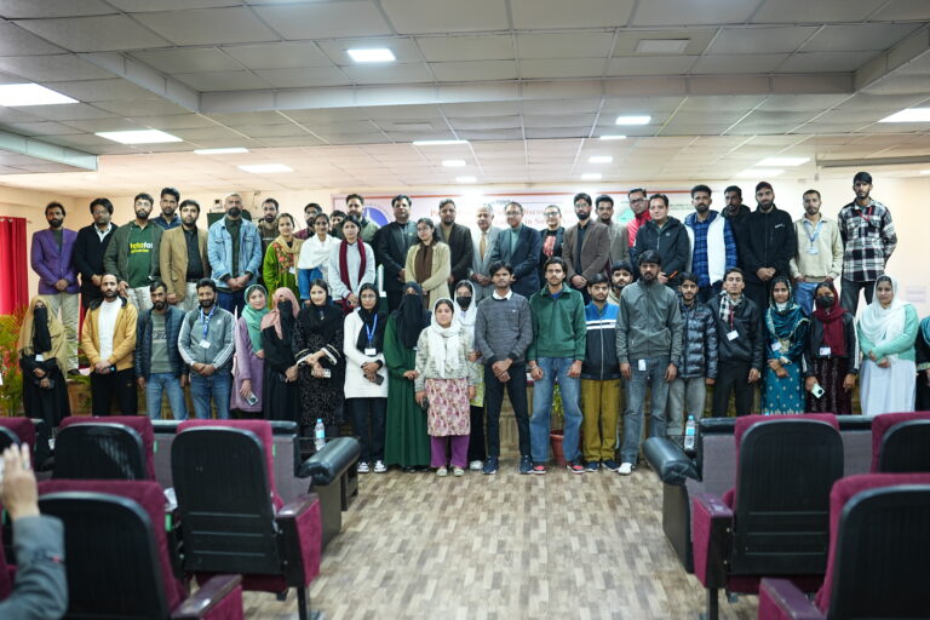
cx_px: 465
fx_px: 904
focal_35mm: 35
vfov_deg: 37.9
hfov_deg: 54.4
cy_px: 310
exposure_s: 1/100
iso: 500
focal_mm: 35
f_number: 1.4
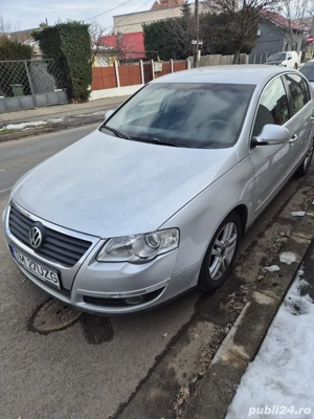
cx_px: 157
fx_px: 278
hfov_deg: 58.9
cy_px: 210
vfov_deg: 73.9
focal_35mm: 23
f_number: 1.8
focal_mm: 5.4
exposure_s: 1/714
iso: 25
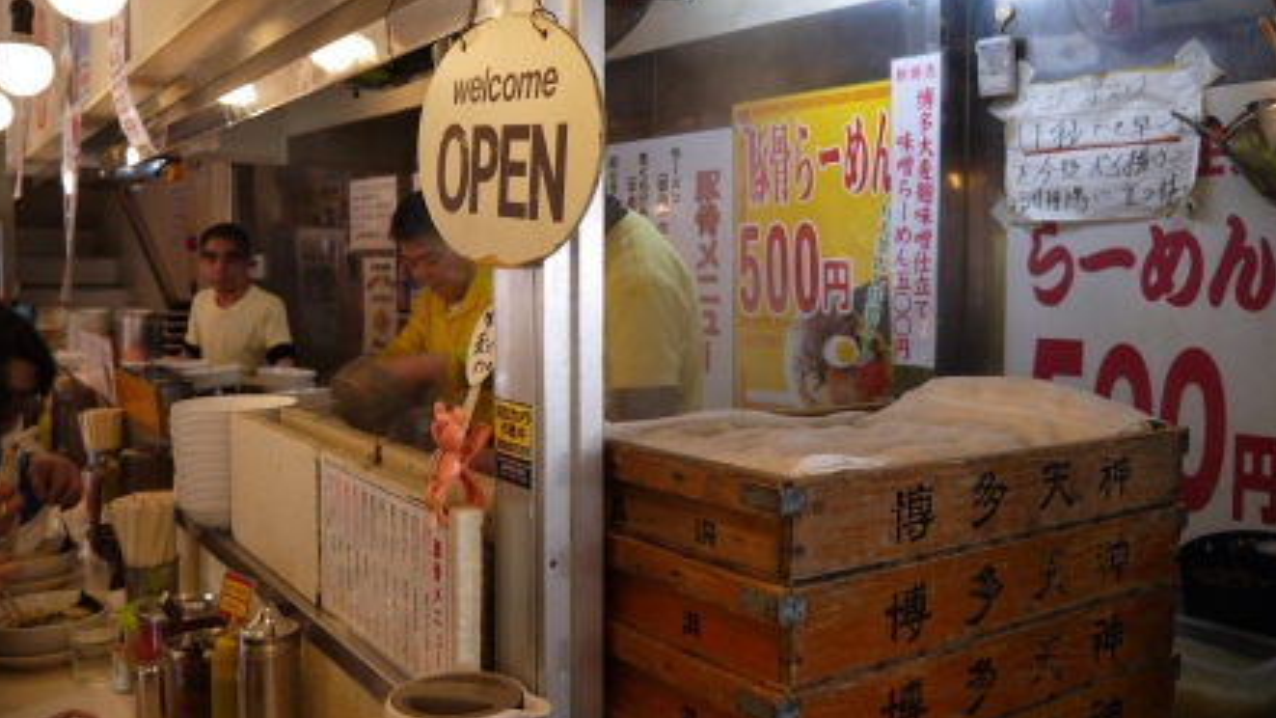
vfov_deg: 37.8
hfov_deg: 62.6
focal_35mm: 31
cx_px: 637
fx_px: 1049
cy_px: 333
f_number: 3.5
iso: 160
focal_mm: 14
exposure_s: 1/60
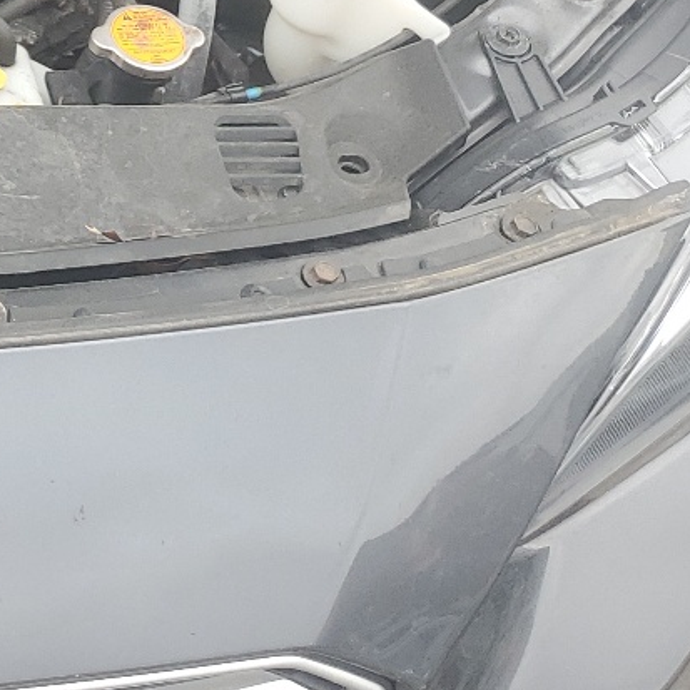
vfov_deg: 18.2
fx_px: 2007
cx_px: -533
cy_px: -205
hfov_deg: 16.5
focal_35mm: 89
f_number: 1.5
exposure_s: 1/217
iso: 50
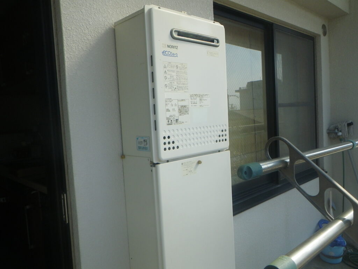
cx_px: 179
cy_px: 134
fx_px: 290
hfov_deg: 63.4
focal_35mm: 28
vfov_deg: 49.7
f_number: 4.2
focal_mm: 5
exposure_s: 1/640
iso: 80
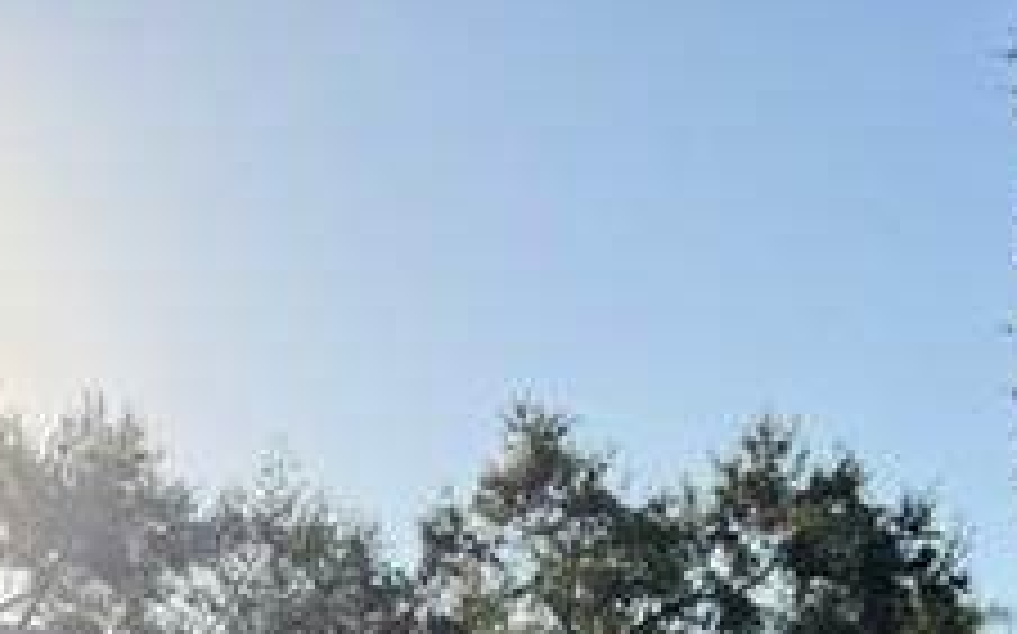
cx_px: 216
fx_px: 1995
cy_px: 1061
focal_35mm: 72
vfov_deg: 15.9
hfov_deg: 28.1
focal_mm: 6.76
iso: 100
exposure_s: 1/4405
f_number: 1.78
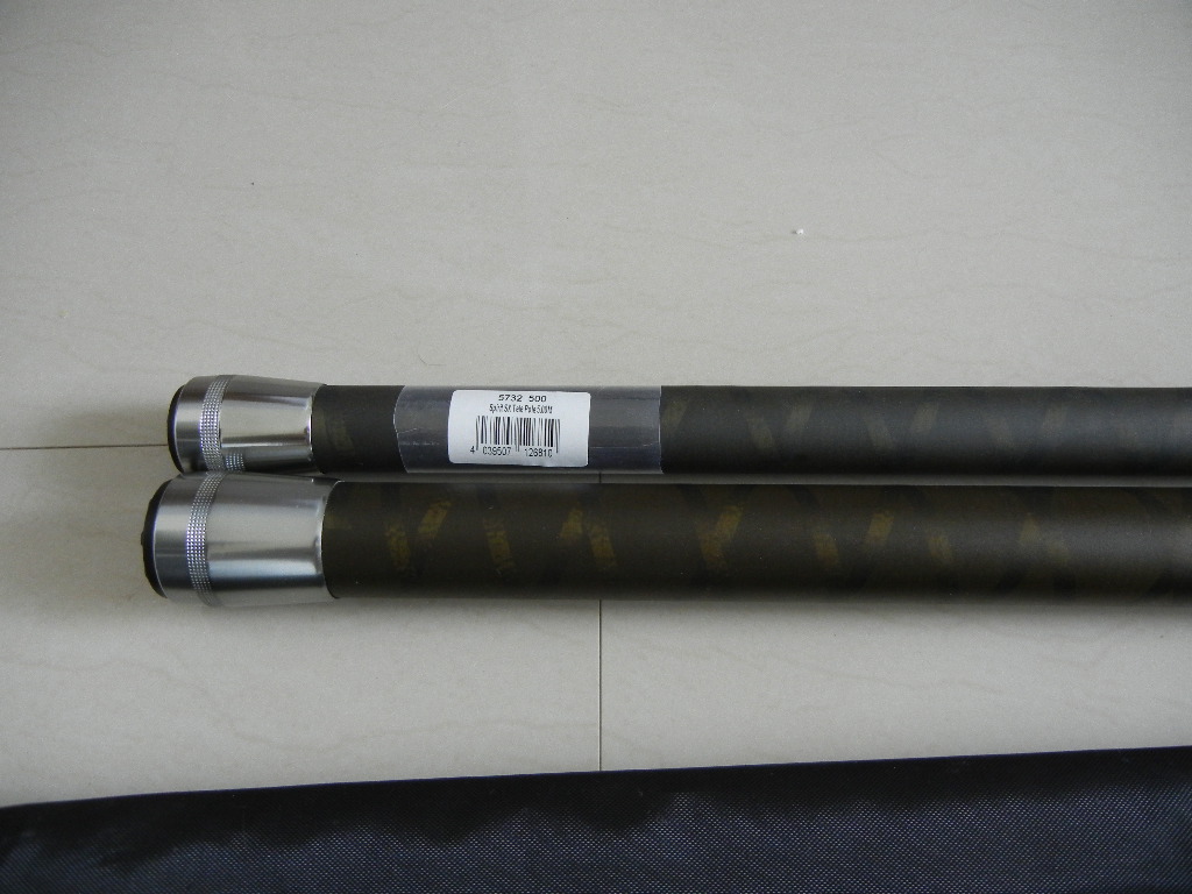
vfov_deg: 46.8
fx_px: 1033
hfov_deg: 60.0
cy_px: 447
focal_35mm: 30
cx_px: 596
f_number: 3.5
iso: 400
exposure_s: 1/31.7
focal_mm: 5.4
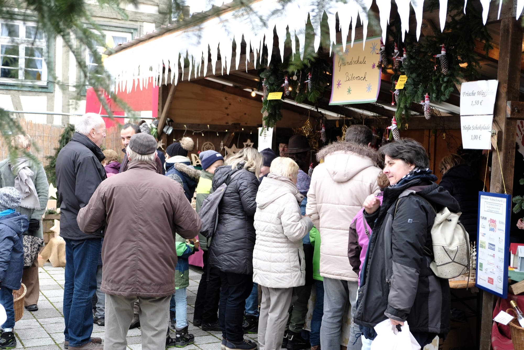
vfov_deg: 26.5
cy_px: 175
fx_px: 742
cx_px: 262
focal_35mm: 51
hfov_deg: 38.9
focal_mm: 34.3
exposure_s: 1/75
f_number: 3.6
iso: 200
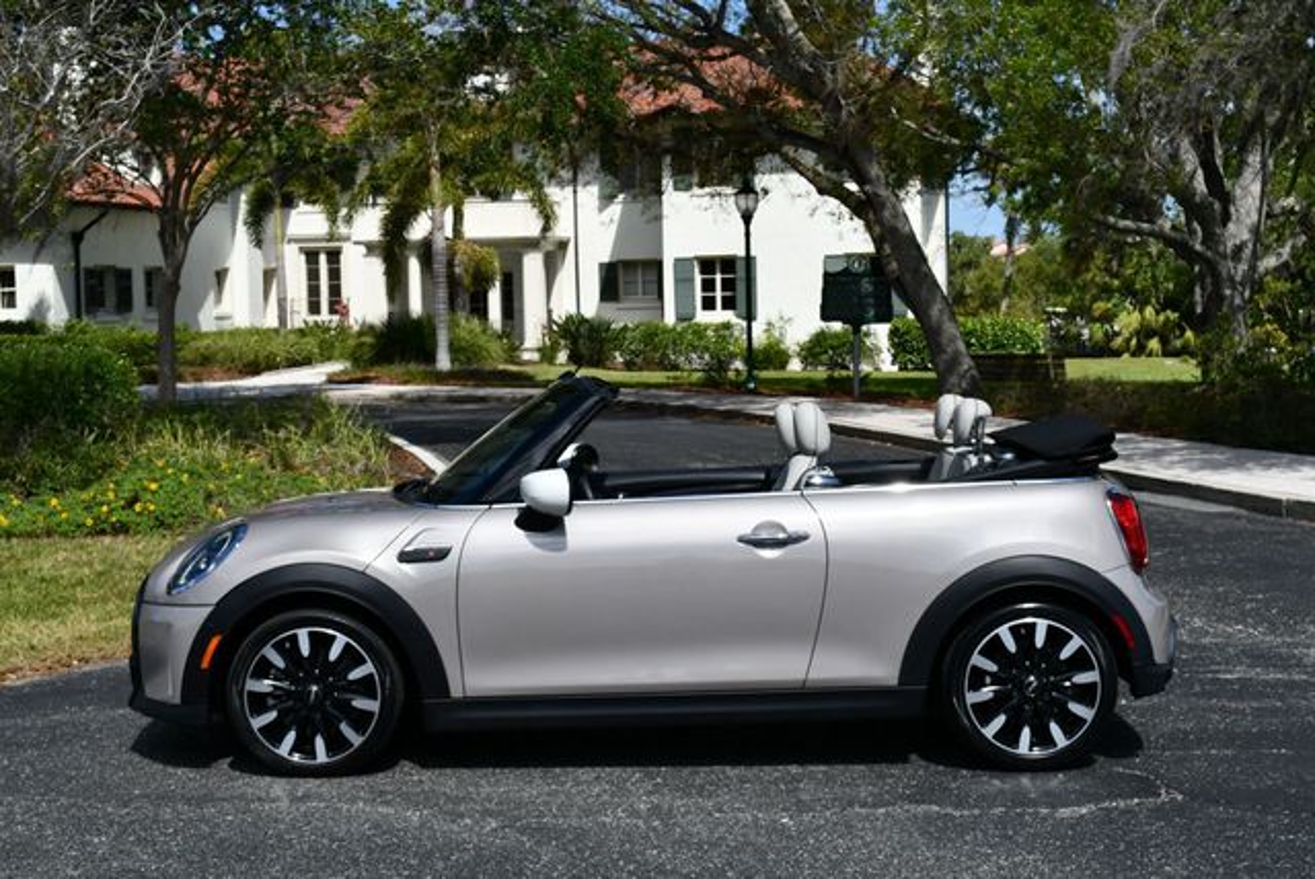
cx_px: 658
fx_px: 2047
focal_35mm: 56
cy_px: 440
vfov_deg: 24.2
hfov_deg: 35.6
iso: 100
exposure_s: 1/320
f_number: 9
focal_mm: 28
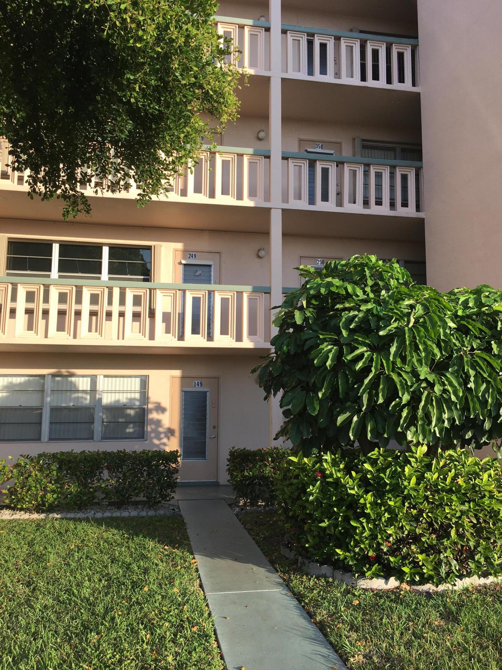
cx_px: 251
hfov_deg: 48.2
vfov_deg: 61.7
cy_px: 335
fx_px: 561
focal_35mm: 29
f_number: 2.2
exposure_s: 1/646
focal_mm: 4.15
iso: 25
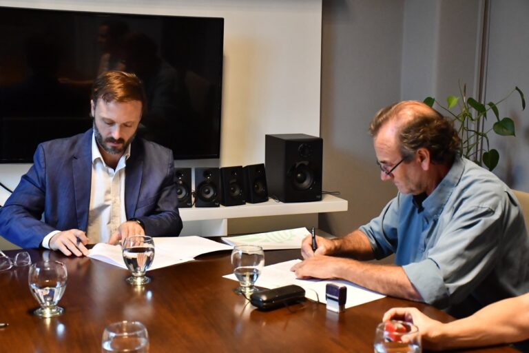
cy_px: 176
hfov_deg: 33.4
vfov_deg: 22.6
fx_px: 882
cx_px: 264
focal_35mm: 60
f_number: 5
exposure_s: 1/100
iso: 4000
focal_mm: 40
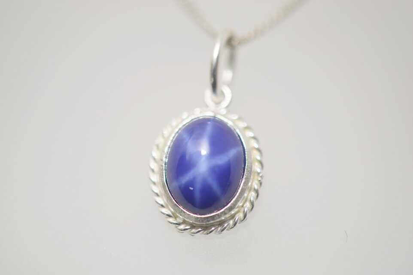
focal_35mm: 128
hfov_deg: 16.1
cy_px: 138
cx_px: 206
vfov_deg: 10.7
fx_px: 1462
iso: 100
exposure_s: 1/125
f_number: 4
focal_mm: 85
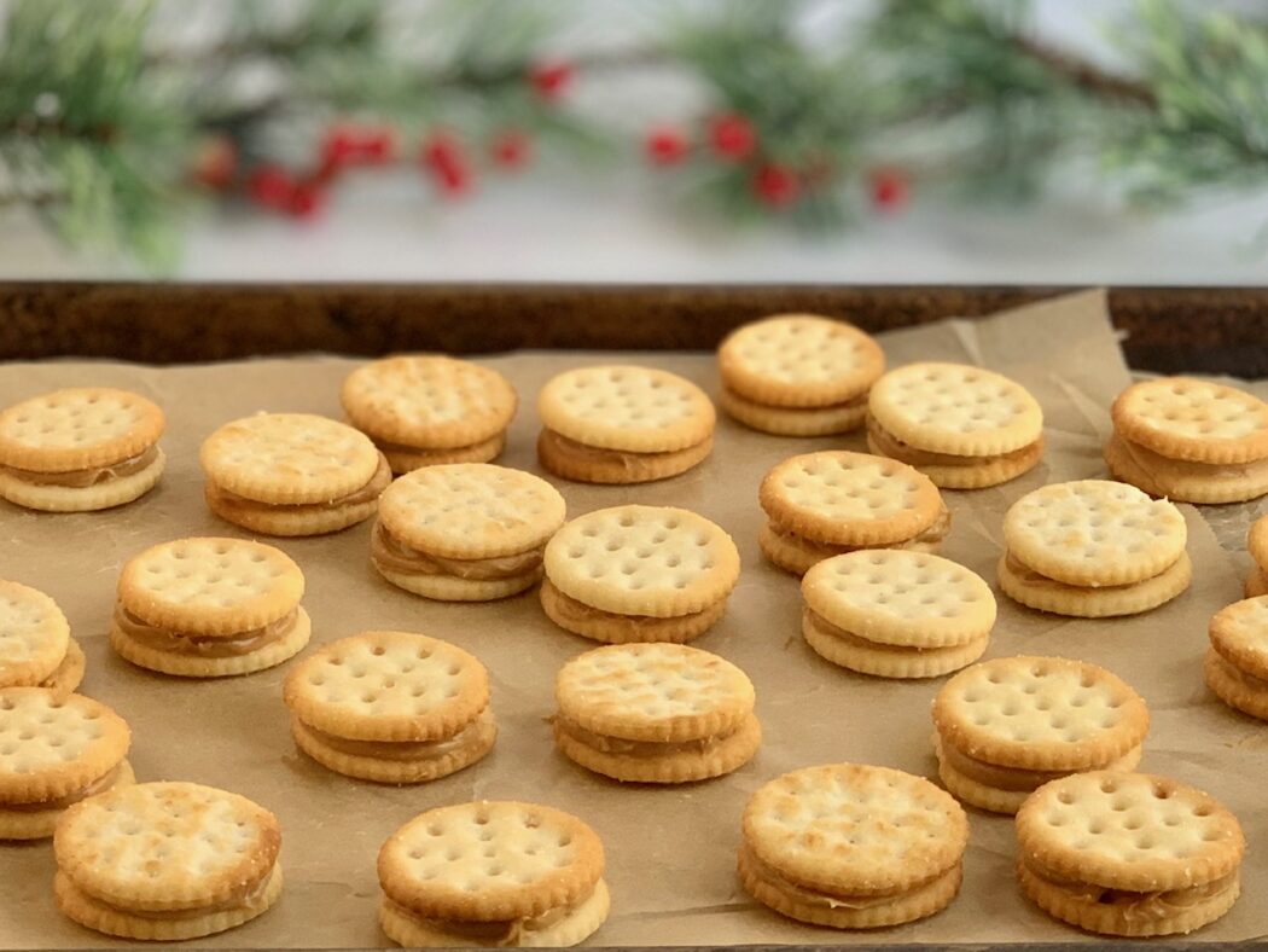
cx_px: 634
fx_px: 1905
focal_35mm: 52
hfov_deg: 36.8
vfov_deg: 28.0
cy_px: 476
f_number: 2.4
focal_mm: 6
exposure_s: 1/122
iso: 100
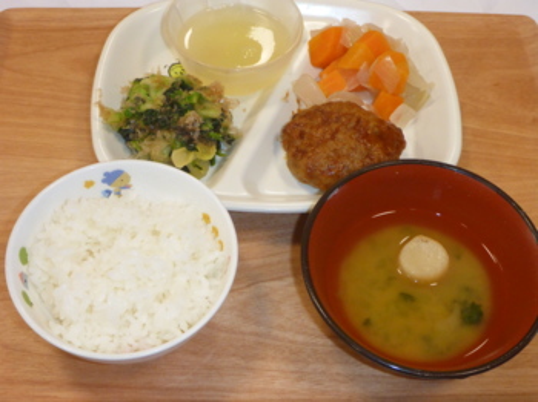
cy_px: 201
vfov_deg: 28.5
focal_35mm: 51
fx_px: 792
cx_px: 269
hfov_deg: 37.5
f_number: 4.7
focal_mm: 9.1
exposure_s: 1/60
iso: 640
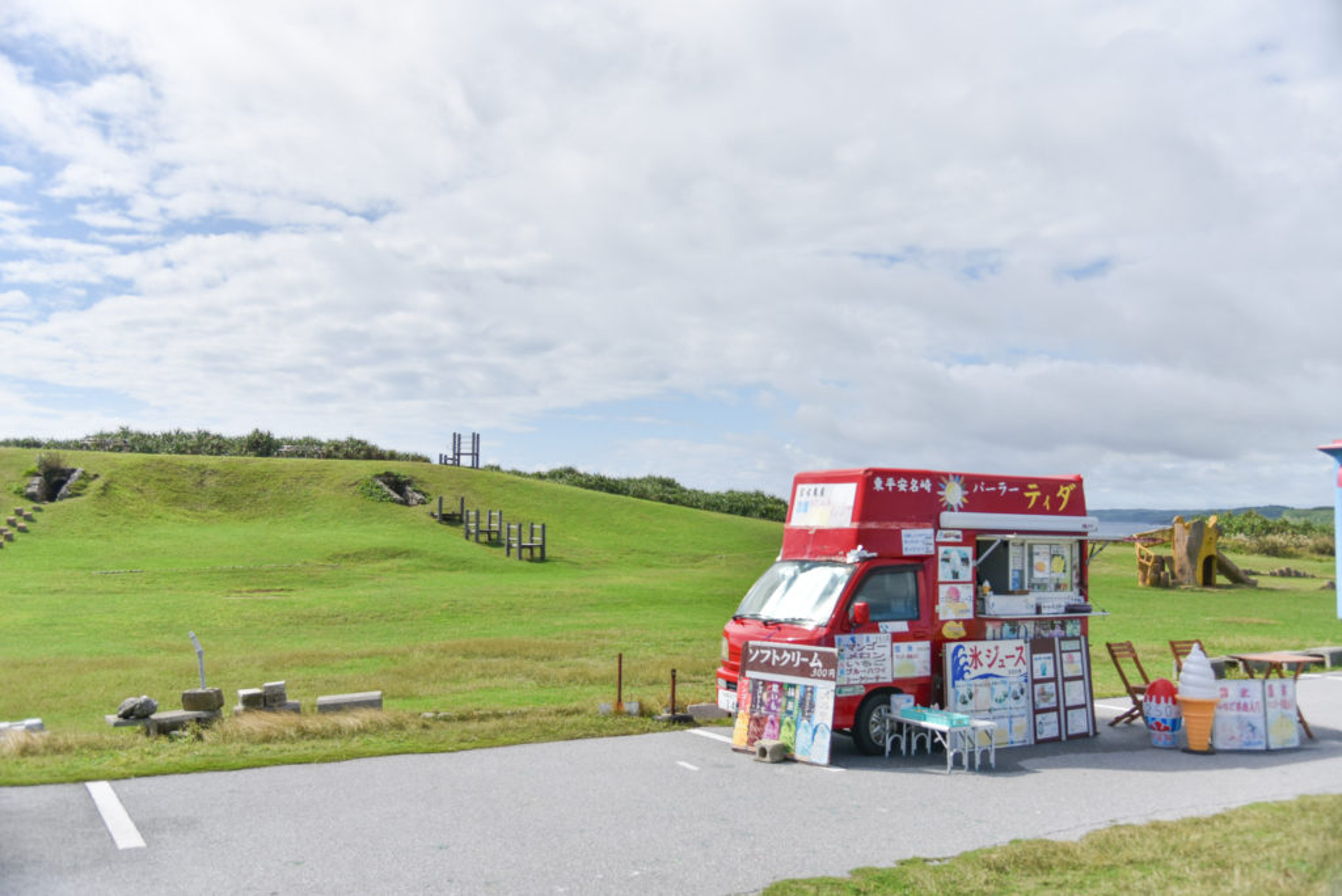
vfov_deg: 42.4
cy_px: 448
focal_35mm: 31
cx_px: 671
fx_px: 1156
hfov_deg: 60.3
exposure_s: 1/3200
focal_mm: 31
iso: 100
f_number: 4
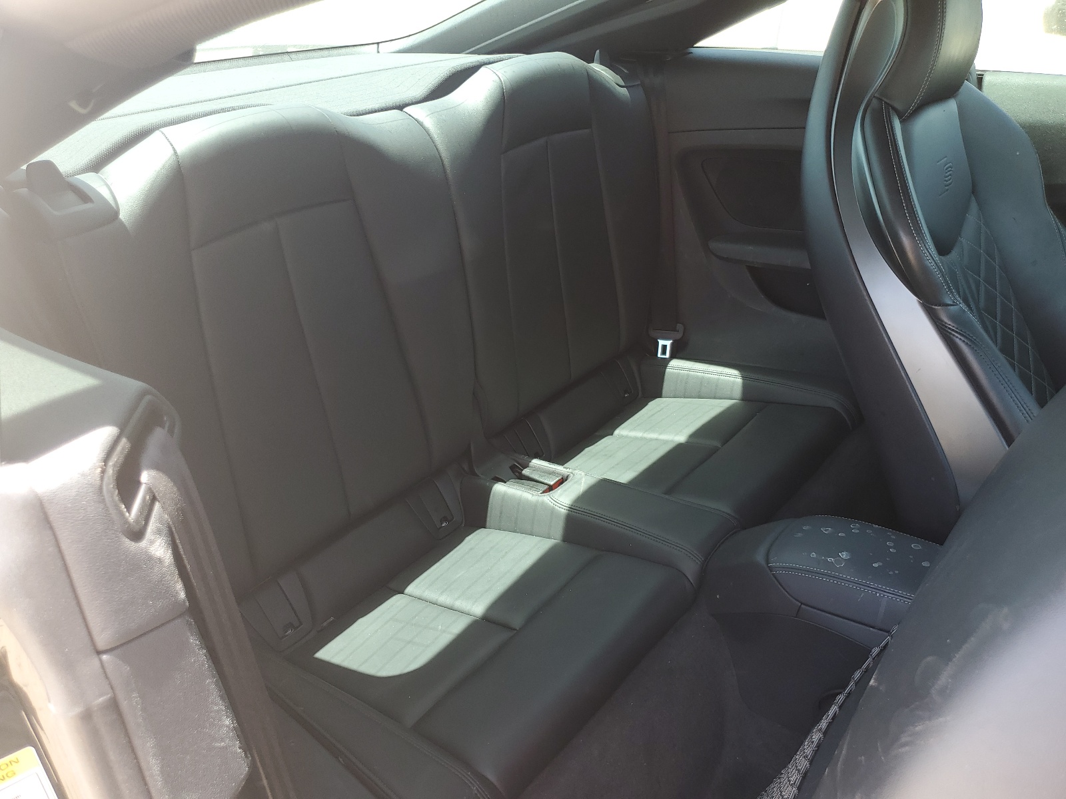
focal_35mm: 26
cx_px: 533
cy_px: 400
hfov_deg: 67.3
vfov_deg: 53.1
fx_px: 801
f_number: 1.5
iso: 50
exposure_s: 1/133
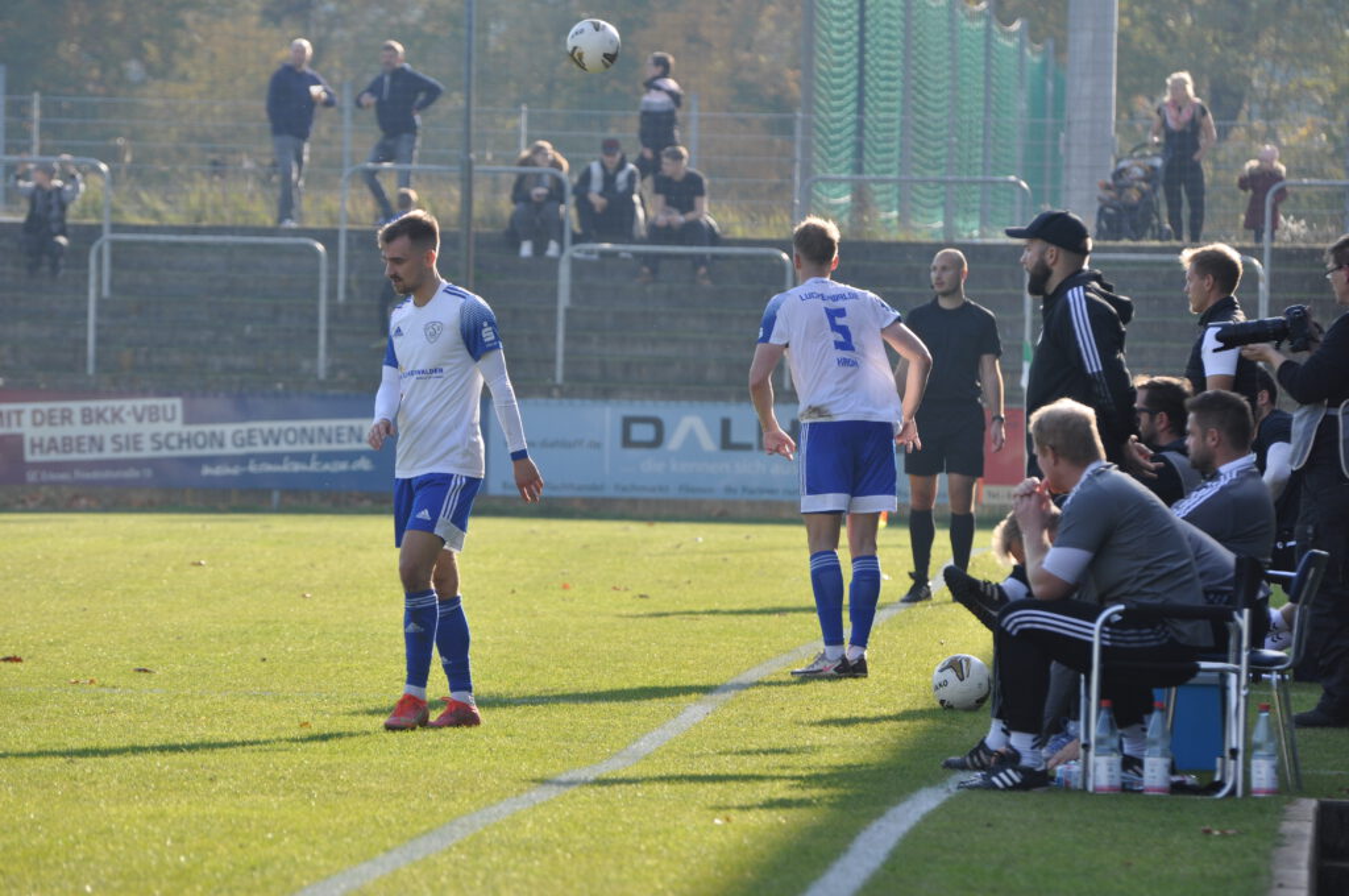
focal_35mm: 278
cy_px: 448
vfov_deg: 4.9
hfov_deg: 7.4
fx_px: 10385
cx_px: 674
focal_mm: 185
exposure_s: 1/400
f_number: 5
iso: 200
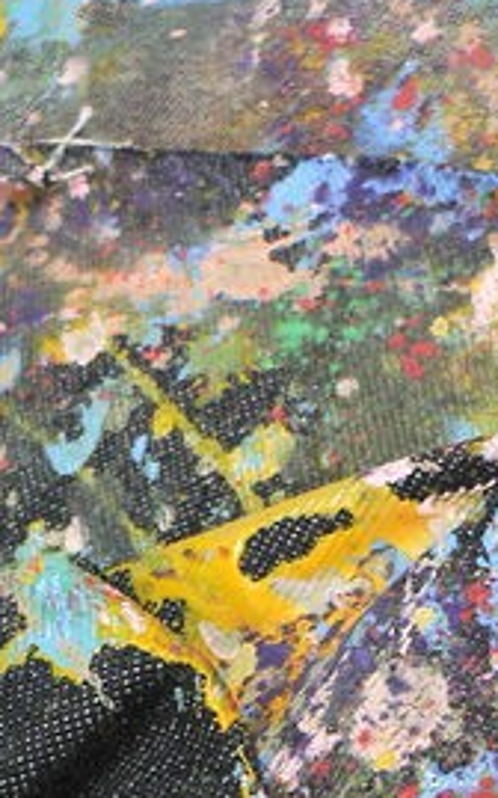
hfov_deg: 15.3
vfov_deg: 23.7
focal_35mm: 85
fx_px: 1847
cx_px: 379
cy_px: 727
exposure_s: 1/20
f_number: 2.8
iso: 400
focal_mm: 6
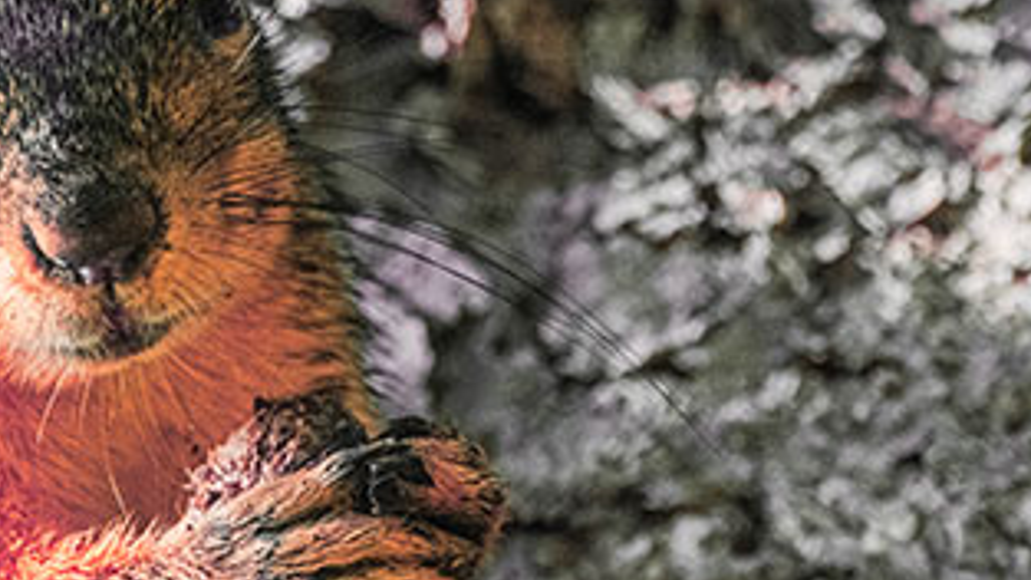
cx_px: 306
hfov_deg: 1.6
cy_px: 166
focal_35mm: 1338
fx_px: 36575
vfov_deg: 0.9
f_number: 12
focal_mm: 800
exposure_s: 1/800
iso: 11400
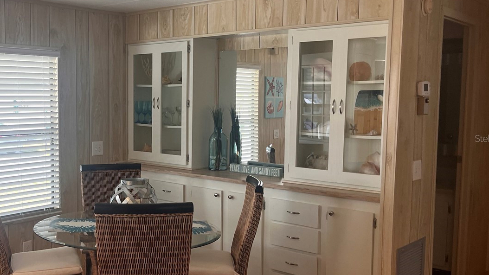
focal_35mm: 43
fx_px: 558
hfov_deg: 46.3
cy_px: 138
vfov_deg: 27.7
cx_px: 148
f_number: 1.6
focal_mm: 5.1
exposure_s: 1/120
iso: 125
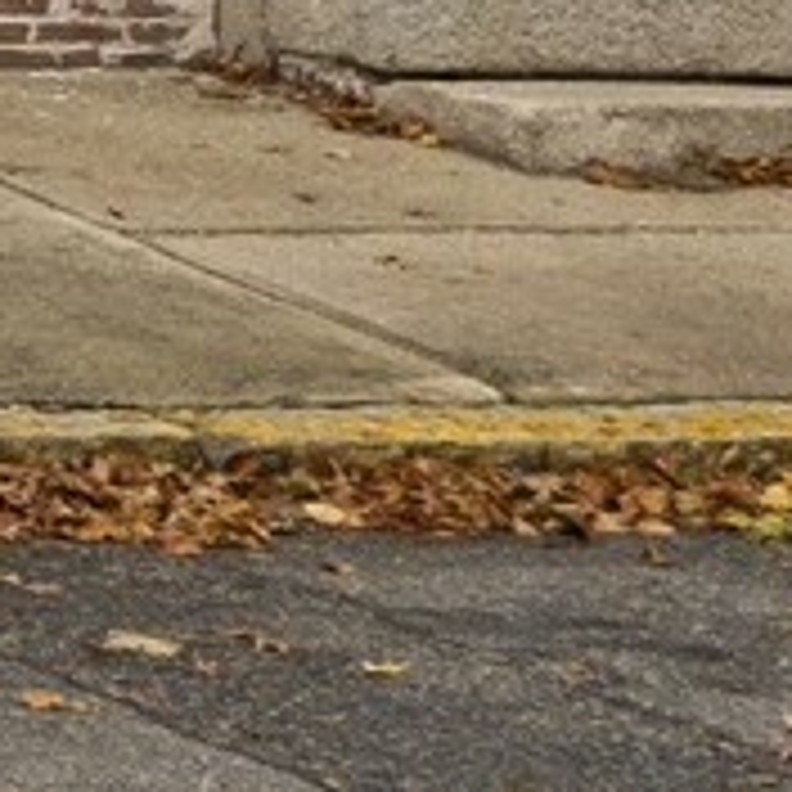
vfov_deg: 7.4
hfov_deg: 6.3
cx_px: -2961
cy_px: -2117
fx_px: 4866
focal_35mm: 188
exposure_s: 1/400
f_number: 7.1
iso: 320
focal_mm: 19
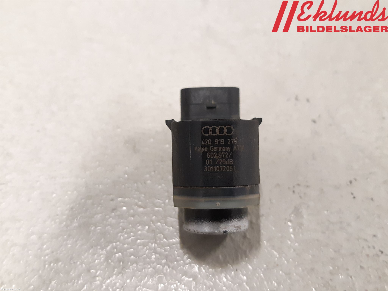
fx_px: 291
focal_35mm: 26
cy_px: 146
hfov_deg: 67.3
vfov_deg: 53.1
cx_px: 194
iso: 200
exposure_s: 1/25
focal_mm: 3.93
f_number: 1.7
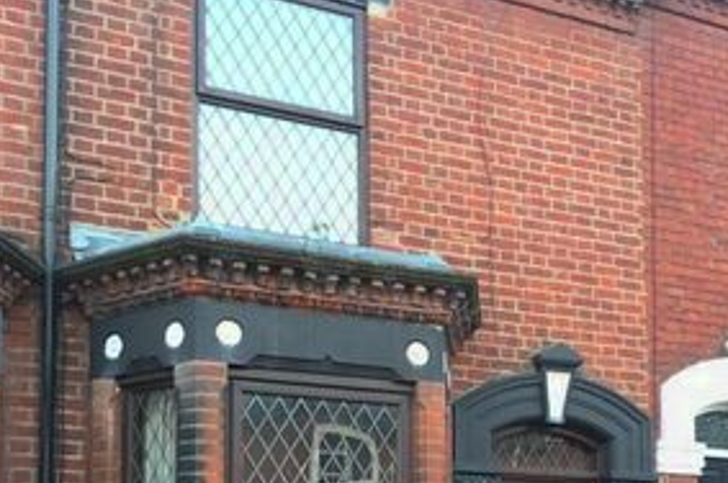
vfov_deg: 22.8
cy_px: 528
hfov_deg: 35.4
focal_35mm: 56
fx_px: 1131
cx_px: 475
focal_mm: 4.15
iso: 160
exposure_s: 1/33
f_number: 2.2
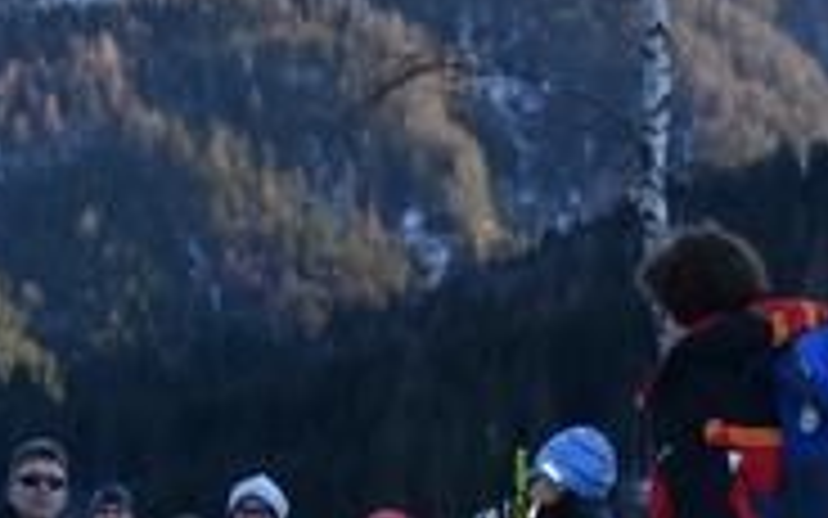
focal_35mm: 173
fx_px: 3904
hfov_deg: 12.0
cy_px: 865
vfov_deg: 7.4
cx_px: 45
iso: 100
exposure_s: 1/250
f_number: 4.5
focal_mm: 26
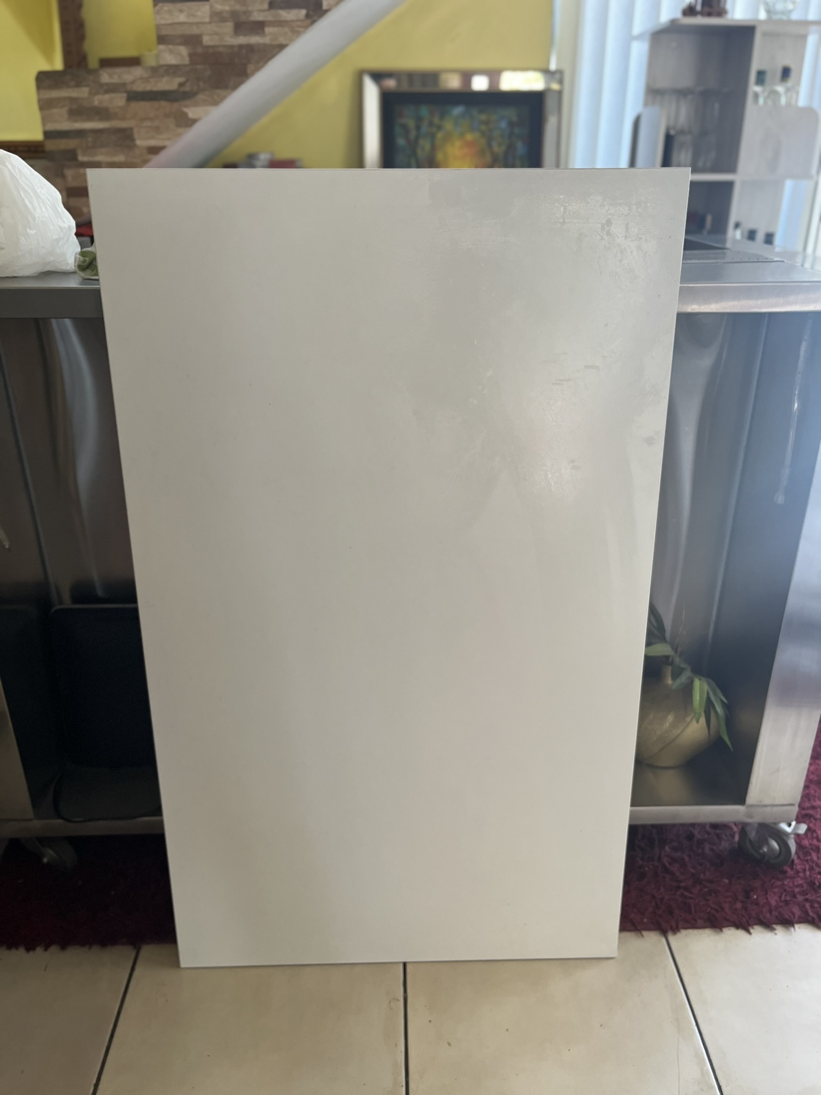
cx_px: 410
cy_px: 548
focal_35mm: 26
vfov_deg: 67.3
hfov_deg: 53.1
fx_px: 822
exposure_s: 1/105
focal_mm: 5.1
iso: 125
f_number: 1.6
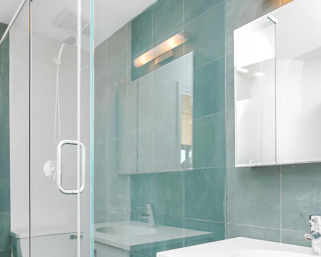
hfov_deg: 58.6
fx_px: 285
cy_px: 186
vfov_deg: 47.1
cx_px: 142
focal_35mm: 30
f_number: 4
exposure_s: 1/30
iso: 125
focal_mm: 16
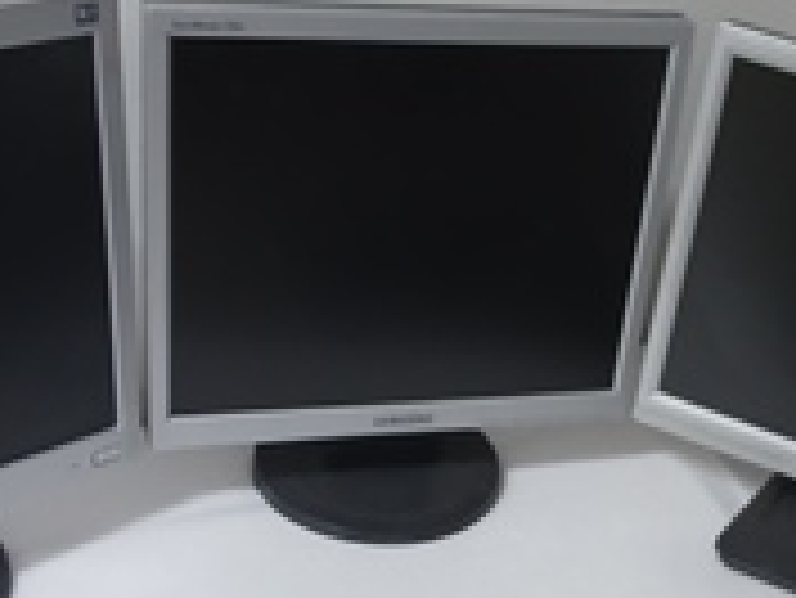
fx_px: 1542
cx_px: 573
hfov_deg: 28.6
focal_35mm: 67
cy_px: 447
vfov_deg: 21.8
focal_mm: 3.98
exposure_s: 1/24
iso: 320
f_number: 1.8
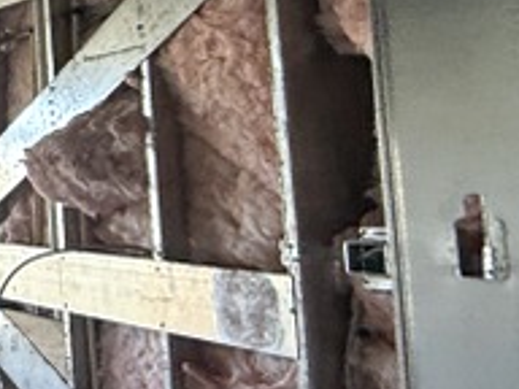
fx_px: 1094
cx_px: -676
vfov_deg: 20.0
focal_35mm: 73
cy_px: 84
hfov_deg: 15.8
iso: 125
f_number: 2.2
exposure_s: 1/99
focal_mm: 2.22
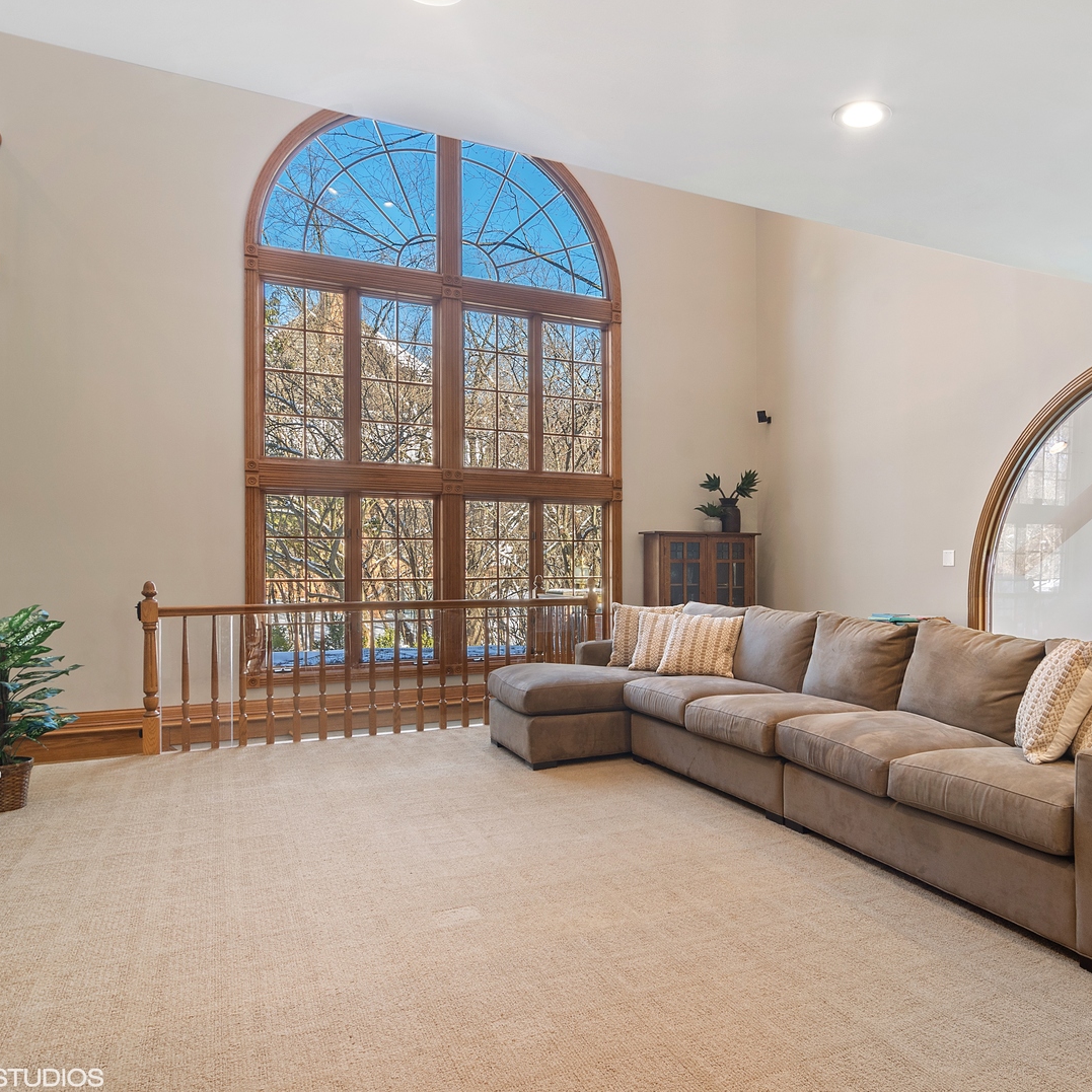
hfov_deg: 65.6
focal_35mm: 23
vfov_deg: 67.3
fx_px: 821
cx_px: 720
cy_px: 547
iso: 200
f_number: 8
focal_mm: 12
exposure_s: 1/4
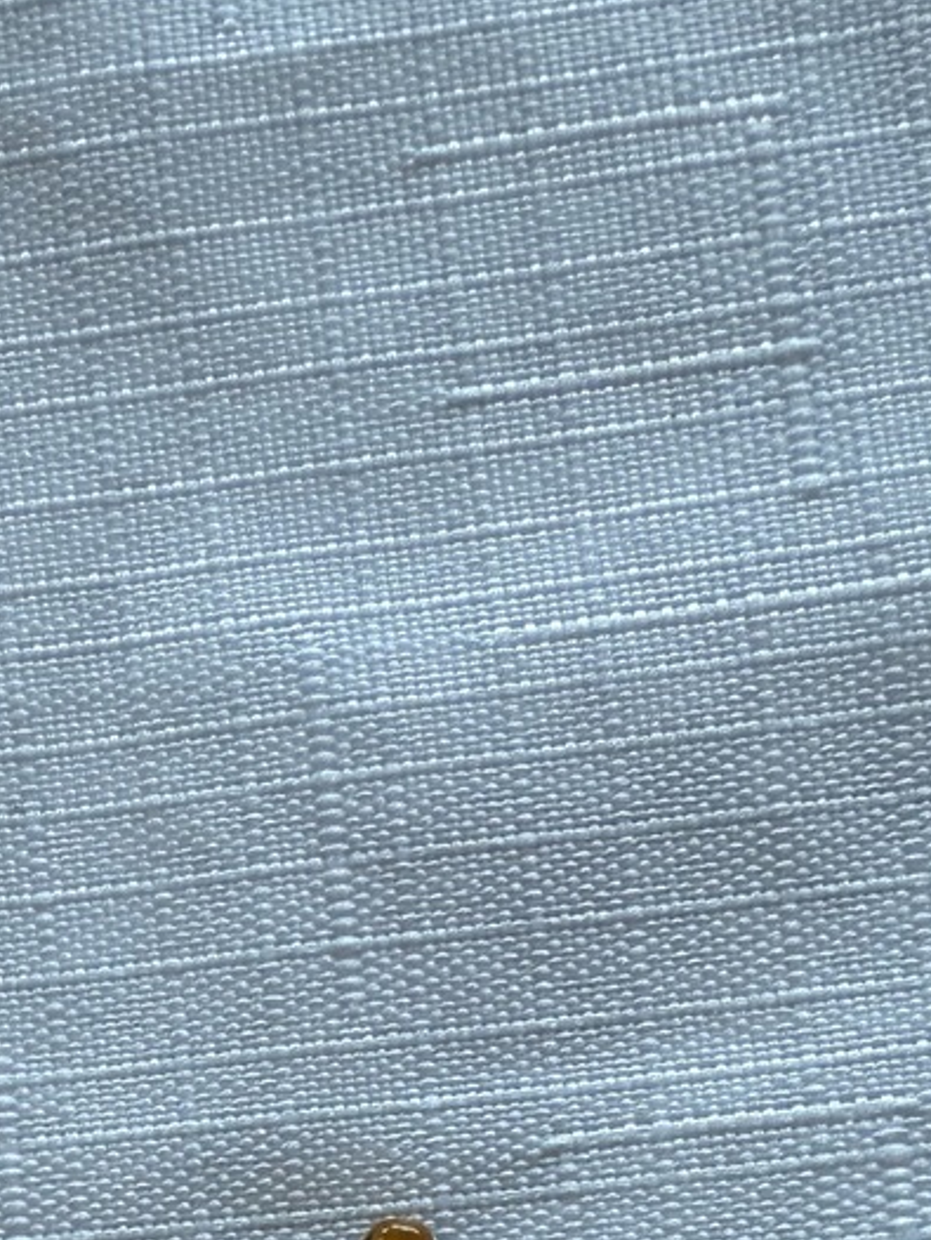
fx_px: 2723
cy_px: 1789
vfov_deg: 21.9
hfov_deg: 18.3
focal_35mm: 76
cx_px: -212
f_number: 2.2
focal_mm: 2.22
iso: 50
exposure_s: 1/100
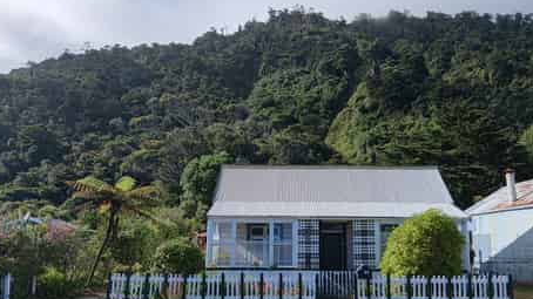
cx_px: 280
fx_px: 367
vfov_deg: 44.2
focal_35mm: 26
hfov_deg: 71.9
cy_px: 173
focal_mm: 3.86
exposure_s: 1/500
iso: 25
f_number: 1.8
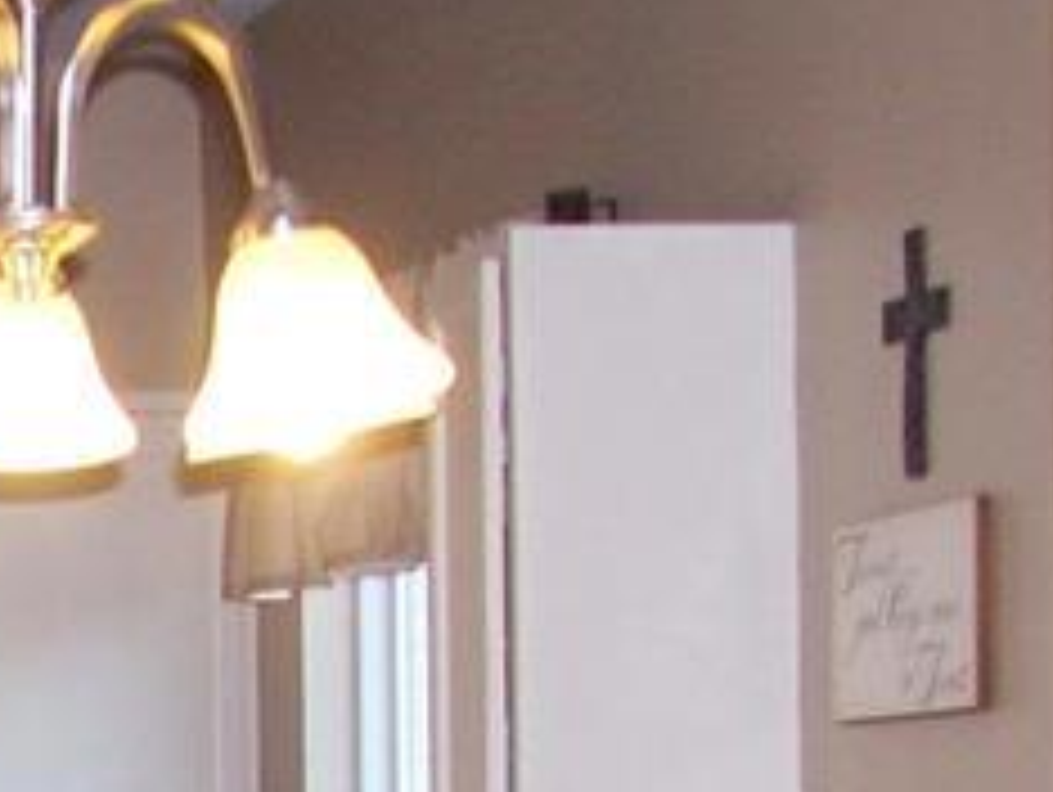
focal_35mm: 153
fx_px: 4659
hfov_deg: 12.0
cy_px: 1490
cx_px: -788
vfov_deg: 9.2
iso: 140
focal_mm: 6
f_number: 2.8
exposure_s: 1/60
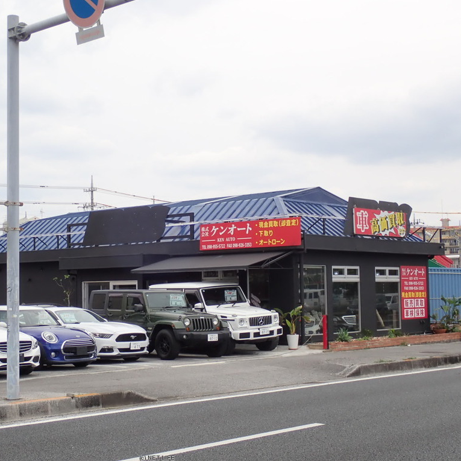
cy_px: 230
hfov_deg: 29.4
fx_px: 874
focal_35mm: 58
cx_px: 157
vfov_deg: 29.6
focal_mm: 8.99
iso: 100
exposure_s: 1/320
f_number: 4.5
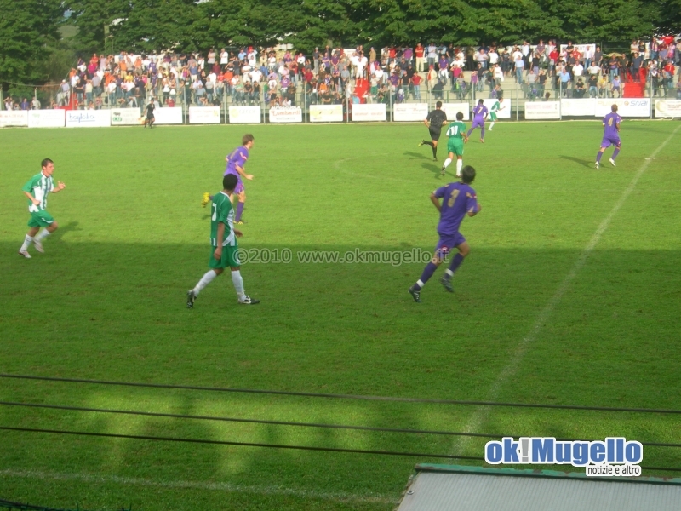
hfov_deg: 27.0
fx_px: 1416
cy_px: 256
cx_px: 340
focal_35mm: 72
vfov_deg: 20.4
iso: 50
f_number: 6.3
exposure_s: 1/90
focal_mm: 14.9
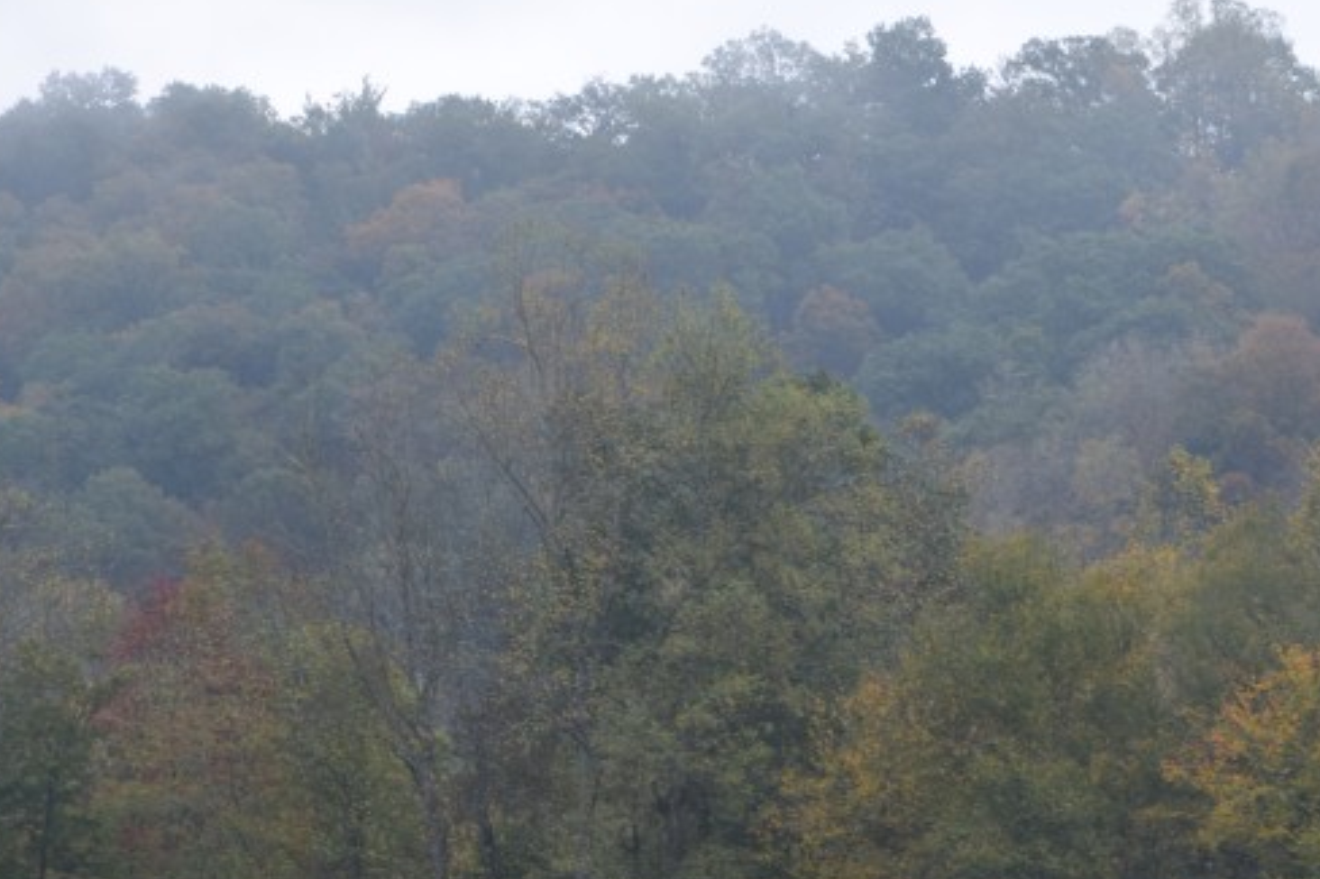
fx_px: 6343
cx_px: 998
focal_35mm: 173
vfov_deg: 7.9
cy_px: 581
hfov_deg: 11.8
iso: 400
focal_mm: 55
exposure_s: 1/200
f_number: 7.1
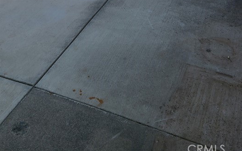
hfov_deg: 37.5
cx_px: 109
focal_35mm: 54
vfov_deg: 20.3
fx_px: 356
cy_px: -81
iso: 40
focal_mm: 5.4
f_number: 1.8
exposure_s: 1/1002
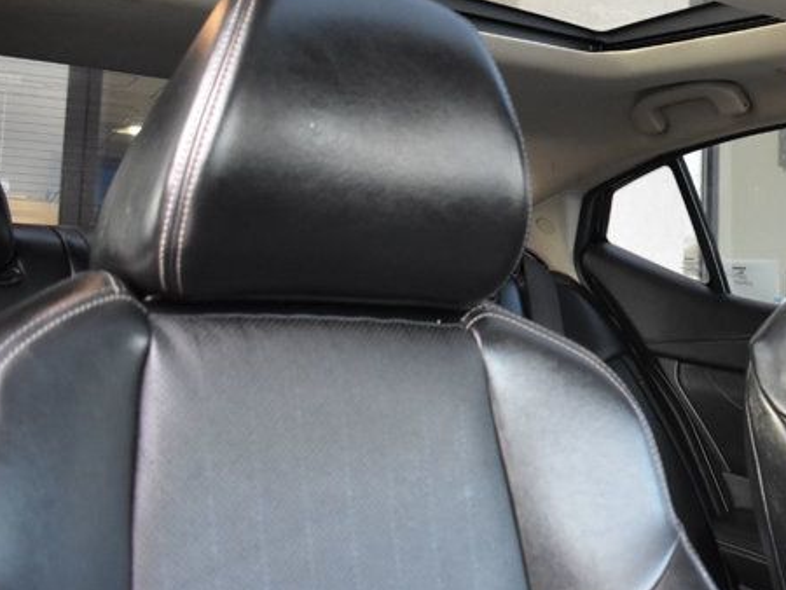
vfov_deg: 24.6
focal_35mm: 59
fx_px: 1340
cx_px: 802
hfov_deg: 30.2
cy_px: 171
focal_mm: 18
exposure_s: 1/125
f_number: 4
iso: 1800
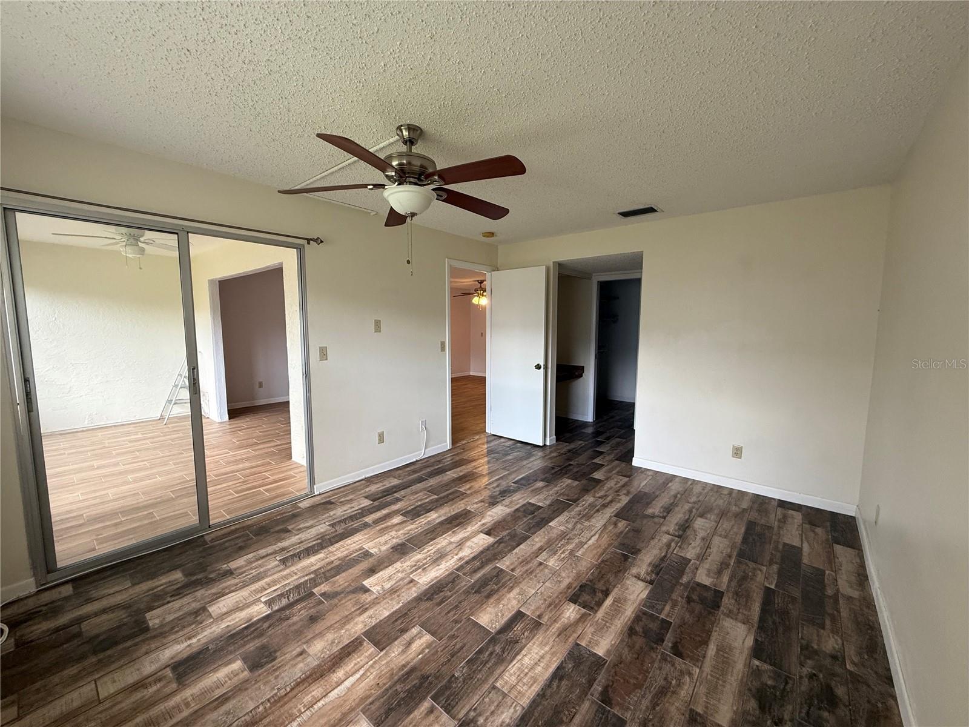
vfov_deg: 85.7
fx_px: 392
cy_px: 364
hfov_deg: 102.1
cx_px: 484
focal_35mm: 14
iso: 200
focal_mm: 2.22
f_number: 2.2
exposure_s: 1/99
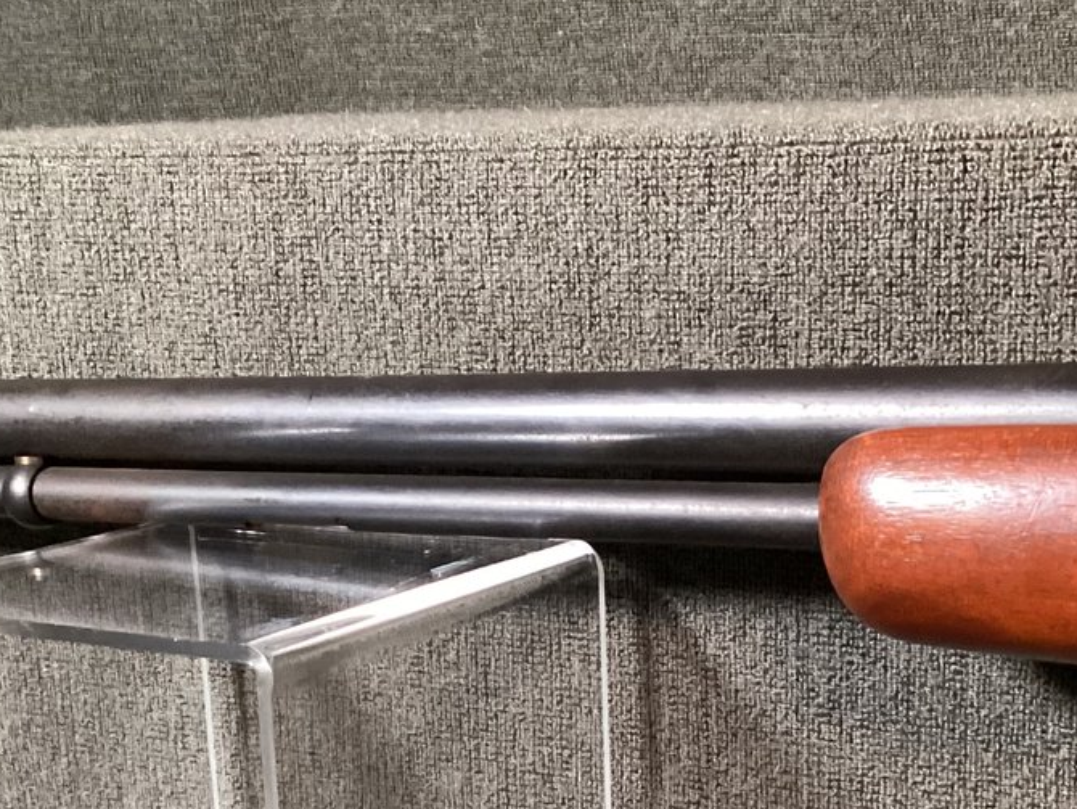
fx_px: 2179
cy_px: 723
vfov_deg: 20.6
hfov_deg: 27.7
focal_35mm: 70
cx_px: 602
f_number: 2.4
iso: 400
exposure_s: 1/60
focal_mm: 3.3
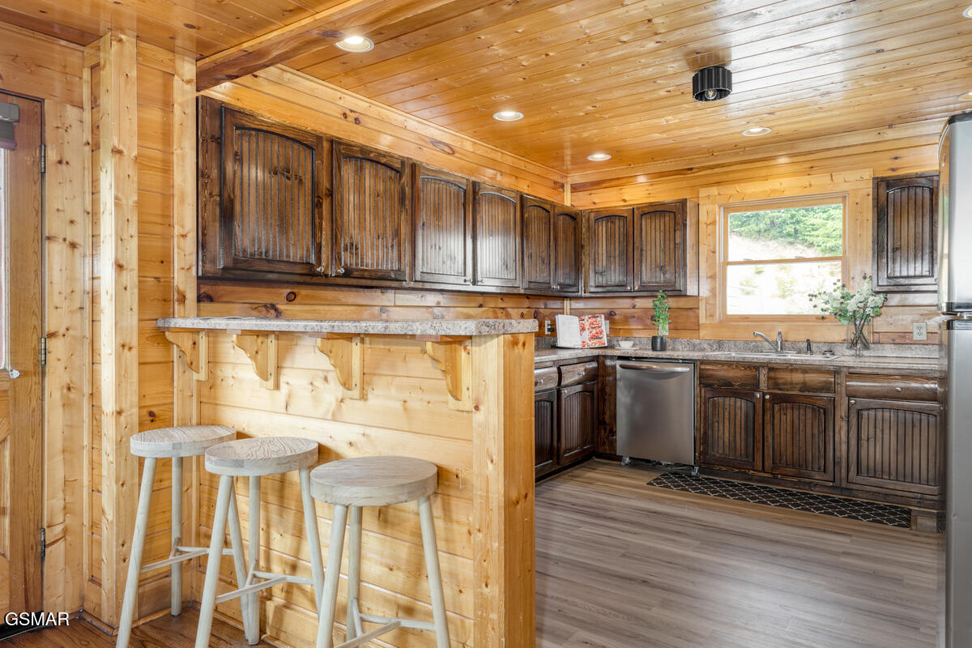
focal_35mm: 22
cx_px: 486
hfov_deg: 78.6
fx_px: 594
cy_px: 324
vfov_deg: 57.2
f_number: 8
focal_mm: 22
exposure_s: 1/30
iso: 200
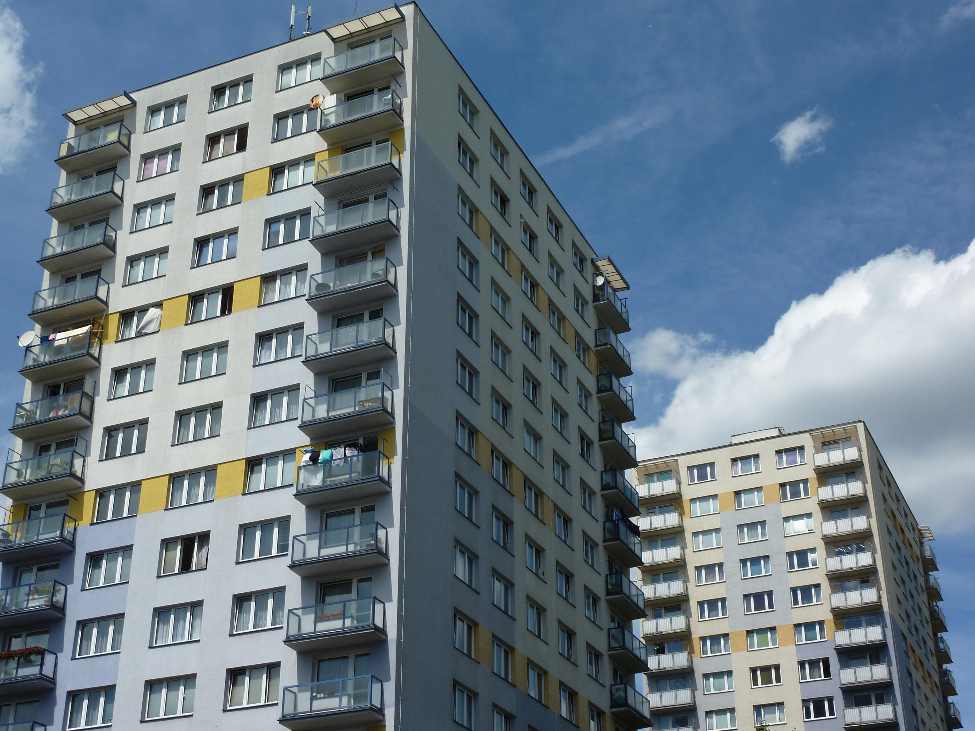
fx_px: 1465
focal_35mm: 52
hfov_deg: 36.8
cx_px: 488
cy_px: 366
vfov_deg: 28.0
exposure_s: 1/640
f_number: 5.6
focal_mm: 8.5
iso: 80
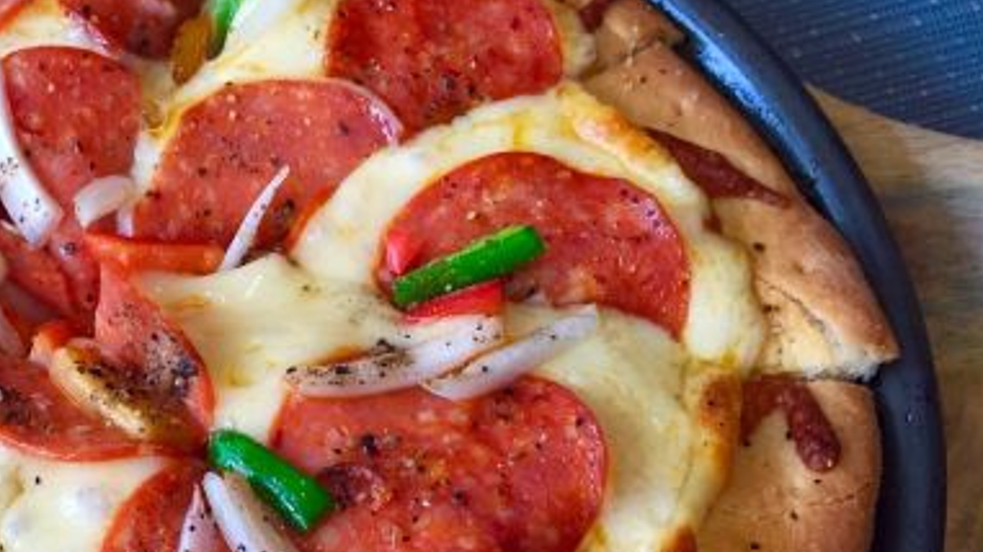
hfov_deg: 34.0
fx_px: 1511
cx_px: 95
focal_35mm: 58
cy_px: 484
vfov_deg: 20.3
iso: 64
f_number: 2.2
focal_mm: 4.15
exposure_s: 1/33
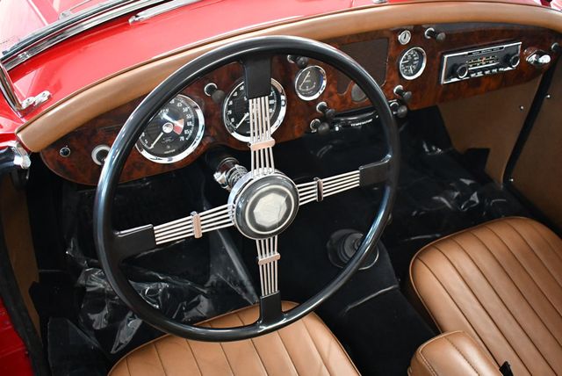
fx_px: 562
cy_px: 188
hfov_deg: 53.1
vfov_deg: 36.9
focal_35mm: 36
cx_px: 281
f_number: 3.5
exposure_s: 1/125
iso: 3200
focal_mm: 18
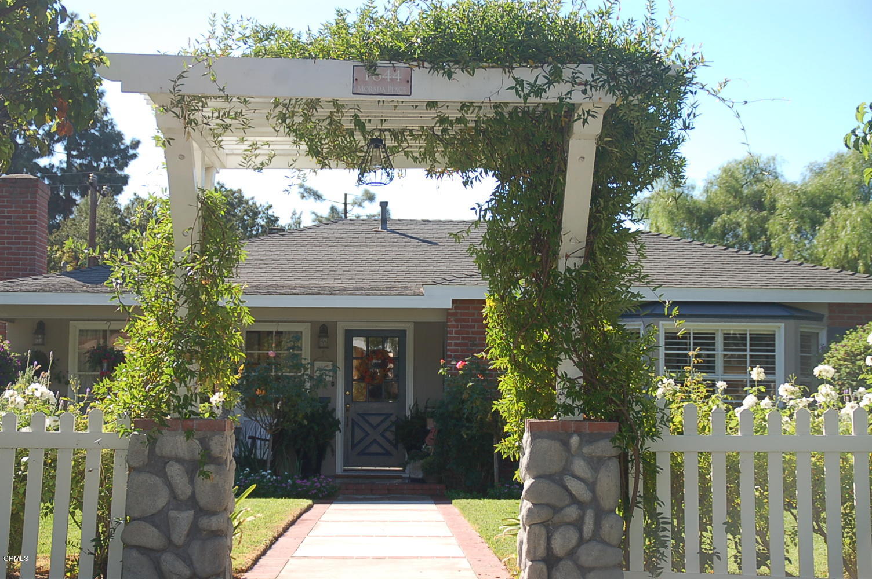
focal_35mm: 72
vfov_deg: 18.9
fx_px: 1742
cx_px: 436
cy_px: 290
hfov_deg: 28.1
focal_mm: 48
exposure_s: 1/500
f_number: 5.6
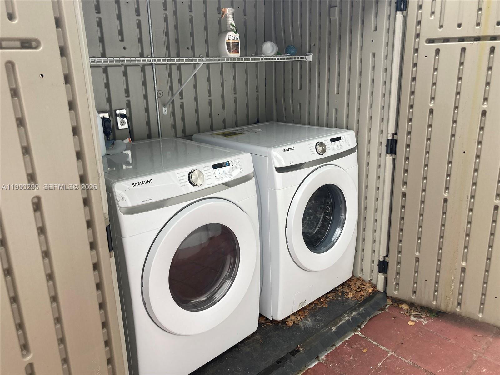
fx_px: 404
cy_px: 188
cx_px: 250
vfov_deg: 49.7
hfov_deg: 63.4
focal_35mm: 28
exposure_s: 1/121
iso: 50
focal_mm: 3.99
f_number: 1.8
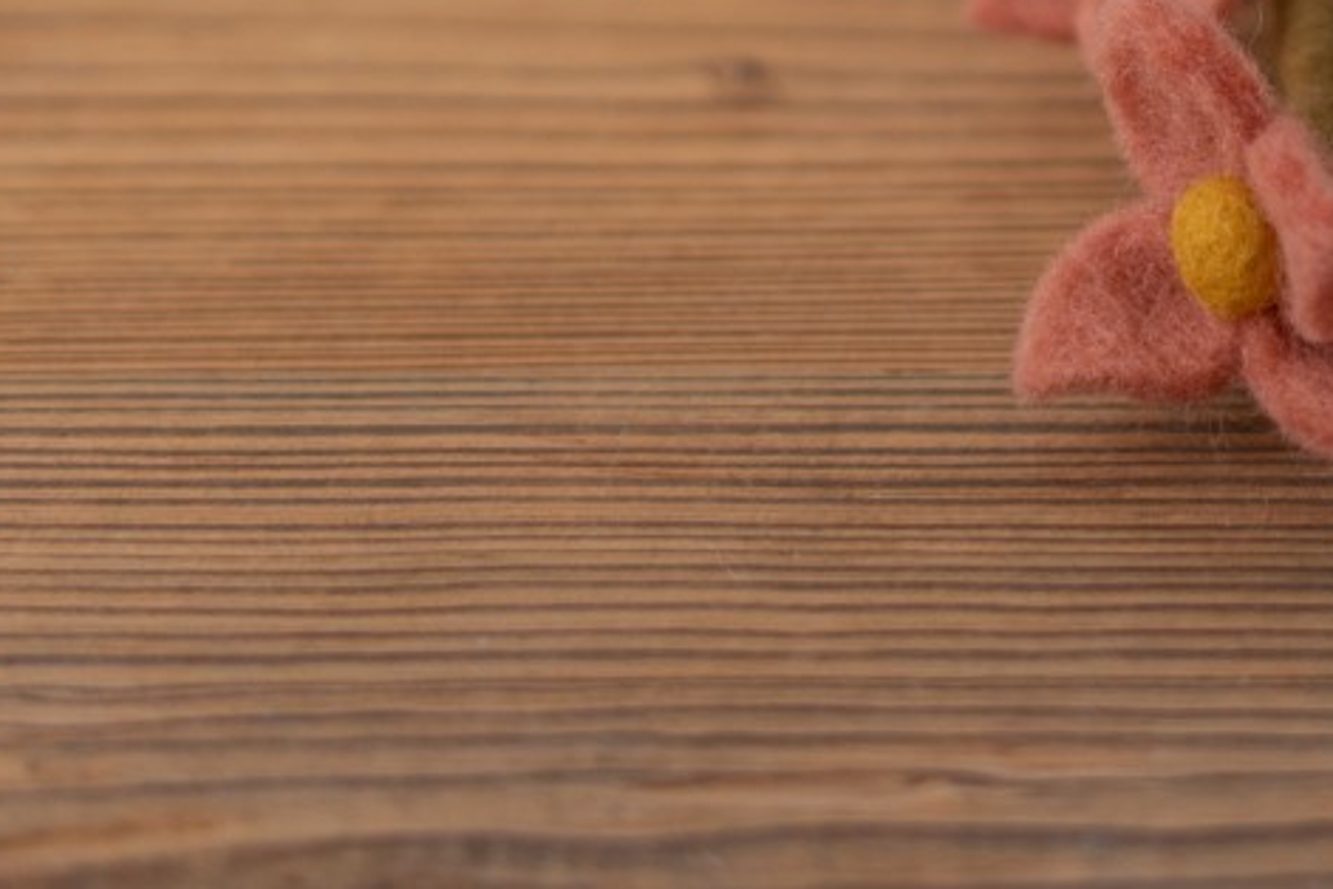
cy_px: -368
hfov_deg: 11.7
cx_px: 1531
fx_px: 6368
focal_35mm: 172
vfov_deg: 7.9
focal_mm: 50
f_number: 2
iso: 200
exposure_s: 1/320
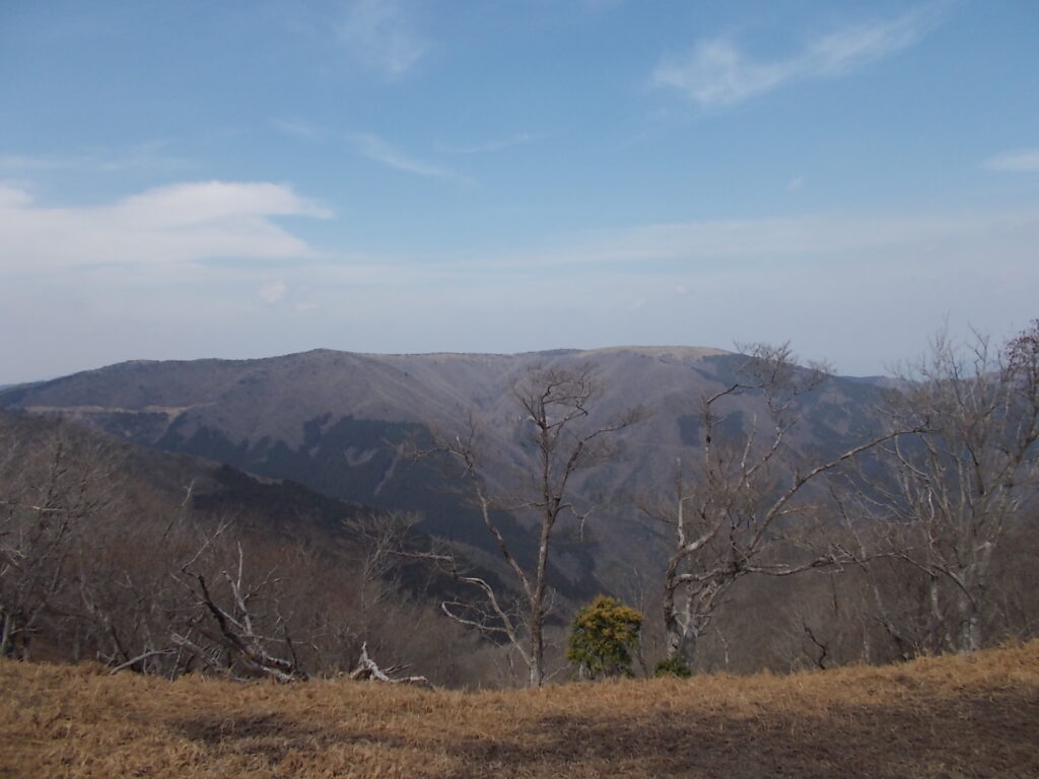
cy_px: 390
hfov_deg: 67.3
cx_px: 520
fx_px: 780
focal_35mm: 26
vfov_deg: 53.1
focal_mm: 4.6
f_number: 8
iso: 80
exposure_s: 1/160
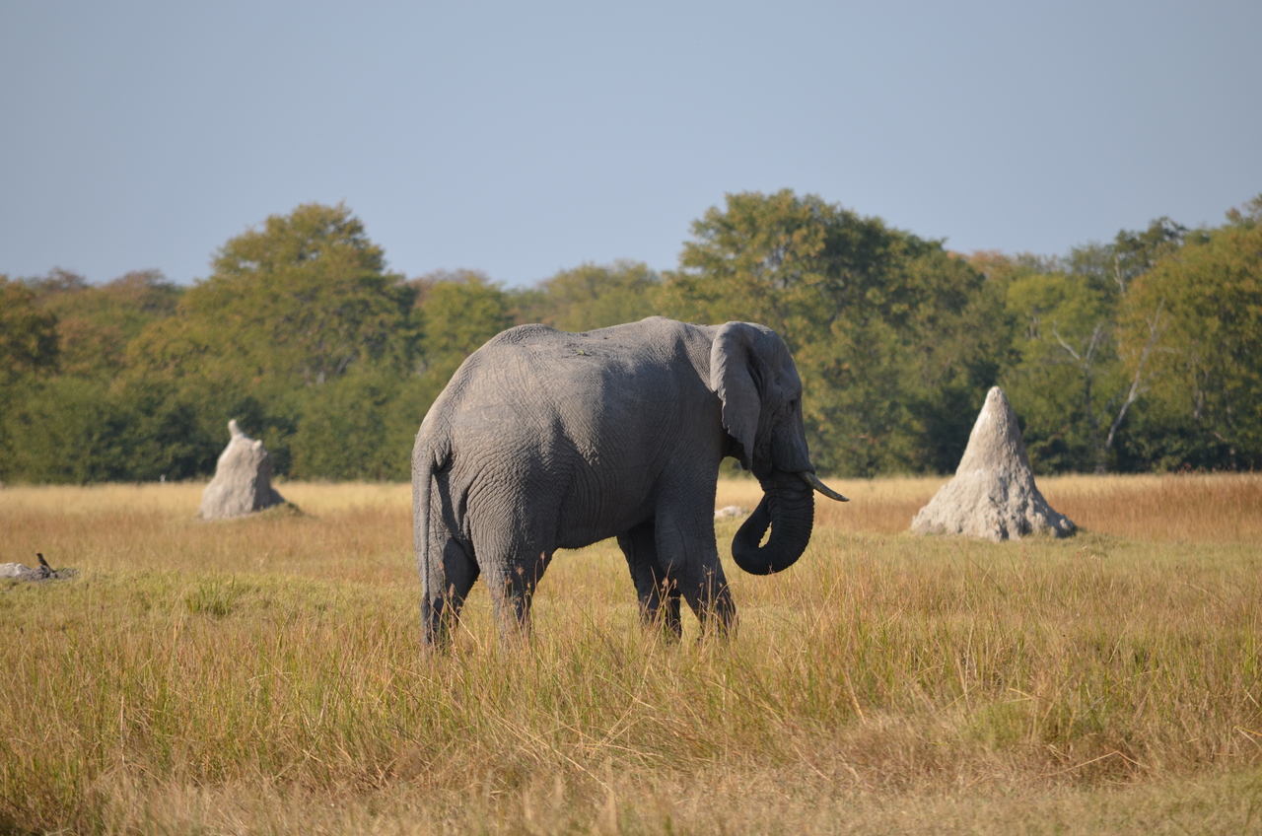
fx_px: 14694
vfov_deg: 3.3
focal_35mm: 420
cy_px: 418
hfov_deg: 4.9
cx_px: 631
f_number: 6.3
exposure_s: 1/640
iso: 200
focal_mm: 280
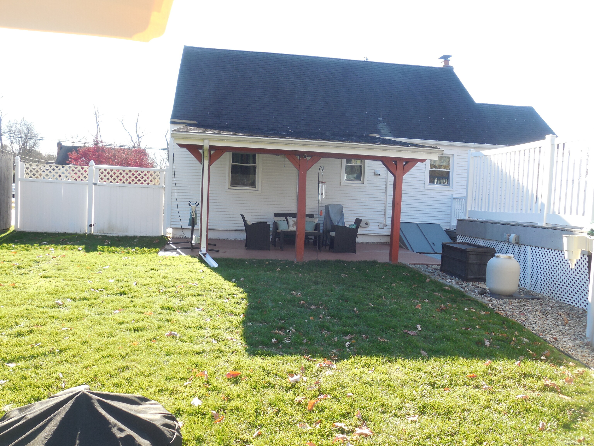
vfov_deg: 46.8
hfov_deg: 60.0
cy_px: 223
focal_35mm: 30
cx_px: 297
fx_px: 515
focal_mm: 5.3
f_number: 3.8
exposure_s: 1/160
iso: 125
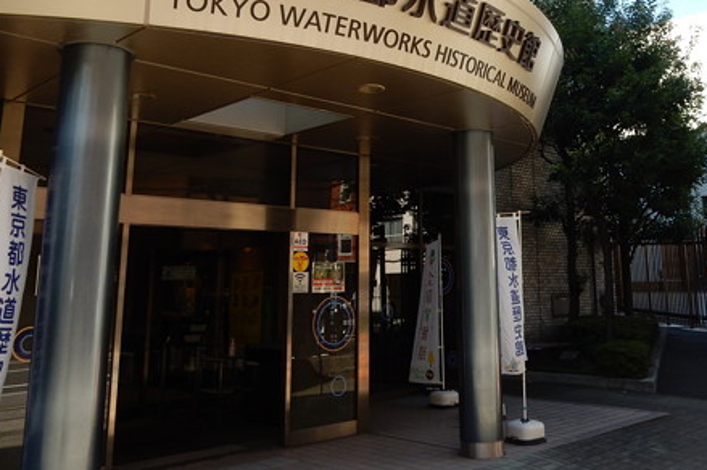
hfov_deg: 51.2
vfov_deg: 35.0
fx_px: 726
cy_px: 111
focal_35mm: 37
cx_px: 454
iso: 125
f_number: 3.7
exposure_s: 1/250
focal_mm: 4.5
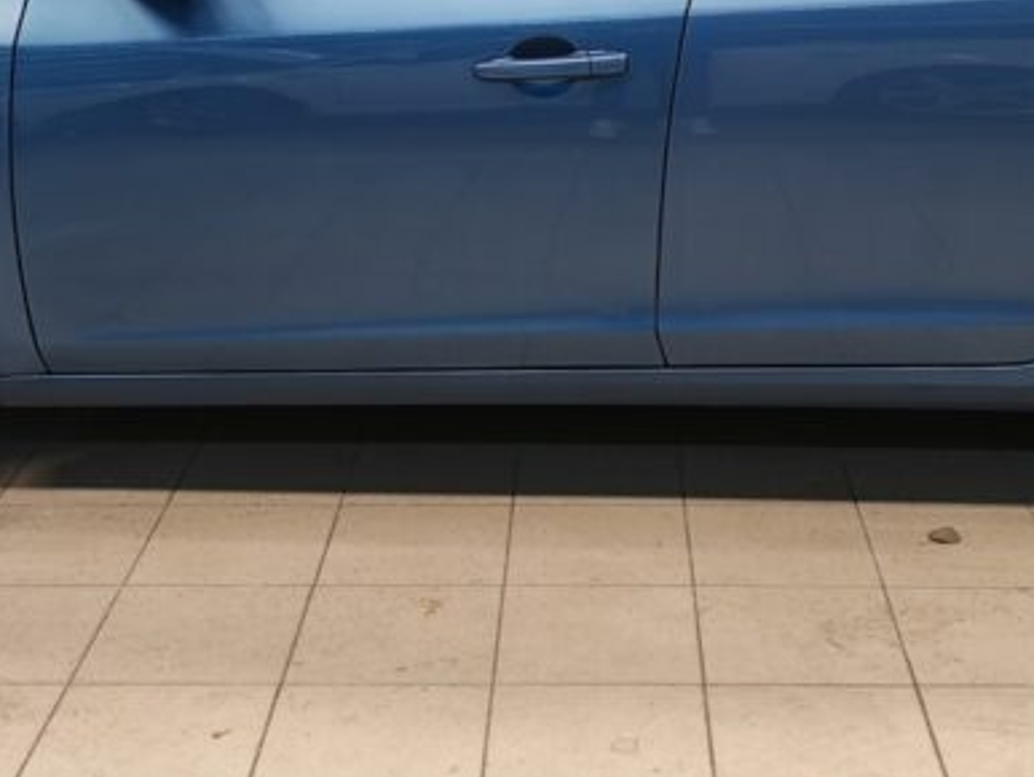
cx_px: 589
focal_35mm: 61
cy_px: 126
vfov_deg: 23.6
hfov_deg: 31.6
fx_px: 1823
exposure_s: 1/50
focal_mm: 5.4
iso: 64
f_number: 1.6
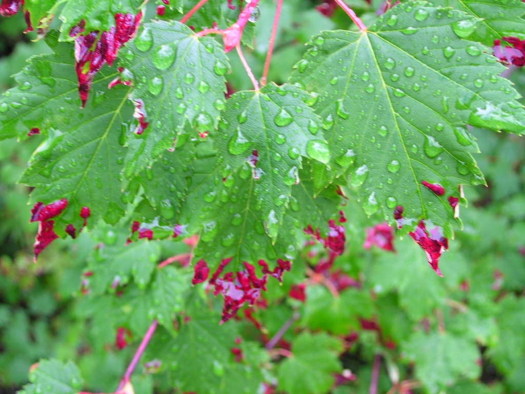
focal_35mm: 64
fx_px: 971
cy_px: 197
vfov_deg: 22.9
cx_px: 262
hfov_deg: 30.3
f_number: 3.5
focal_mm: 9.7
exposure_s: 1/37.4
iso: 100
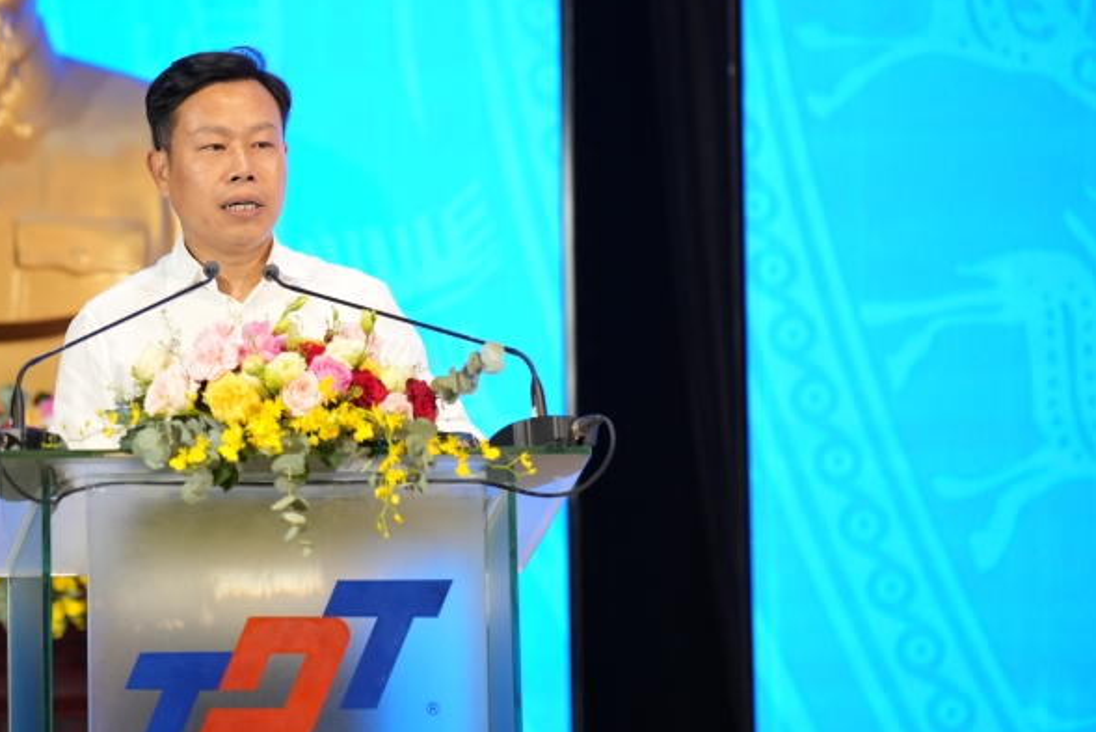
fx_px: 8374
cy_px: 241
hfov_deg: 7.5
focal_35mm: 275
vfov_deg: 5.0
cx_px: 281
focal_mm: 162
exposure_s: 1/200
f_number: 2.8
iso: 800
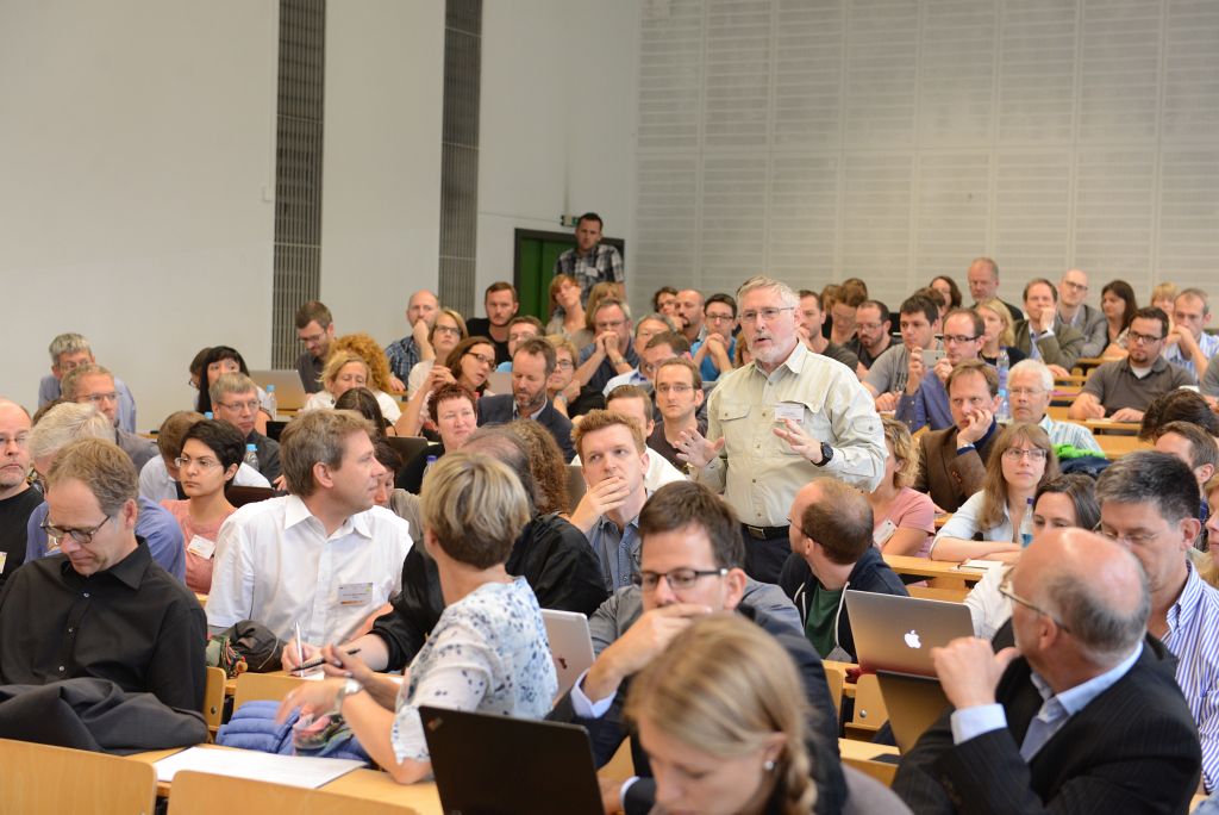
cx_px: 610
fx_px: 2100
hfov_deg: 32.4
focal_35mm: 62
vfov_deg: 21.9
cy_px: 408
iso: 1000
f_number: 4
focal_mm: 62
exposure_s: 1/60
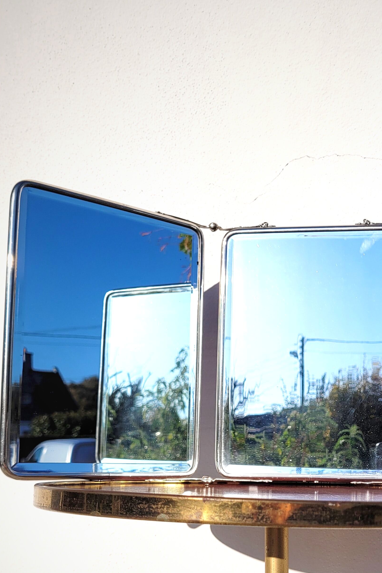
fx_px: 716
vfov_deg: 43.1
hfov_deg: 29.4
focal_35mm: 45
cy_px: 378
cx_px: 290
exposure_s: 1/5970
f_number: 1.8
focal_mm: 5.4
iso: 40
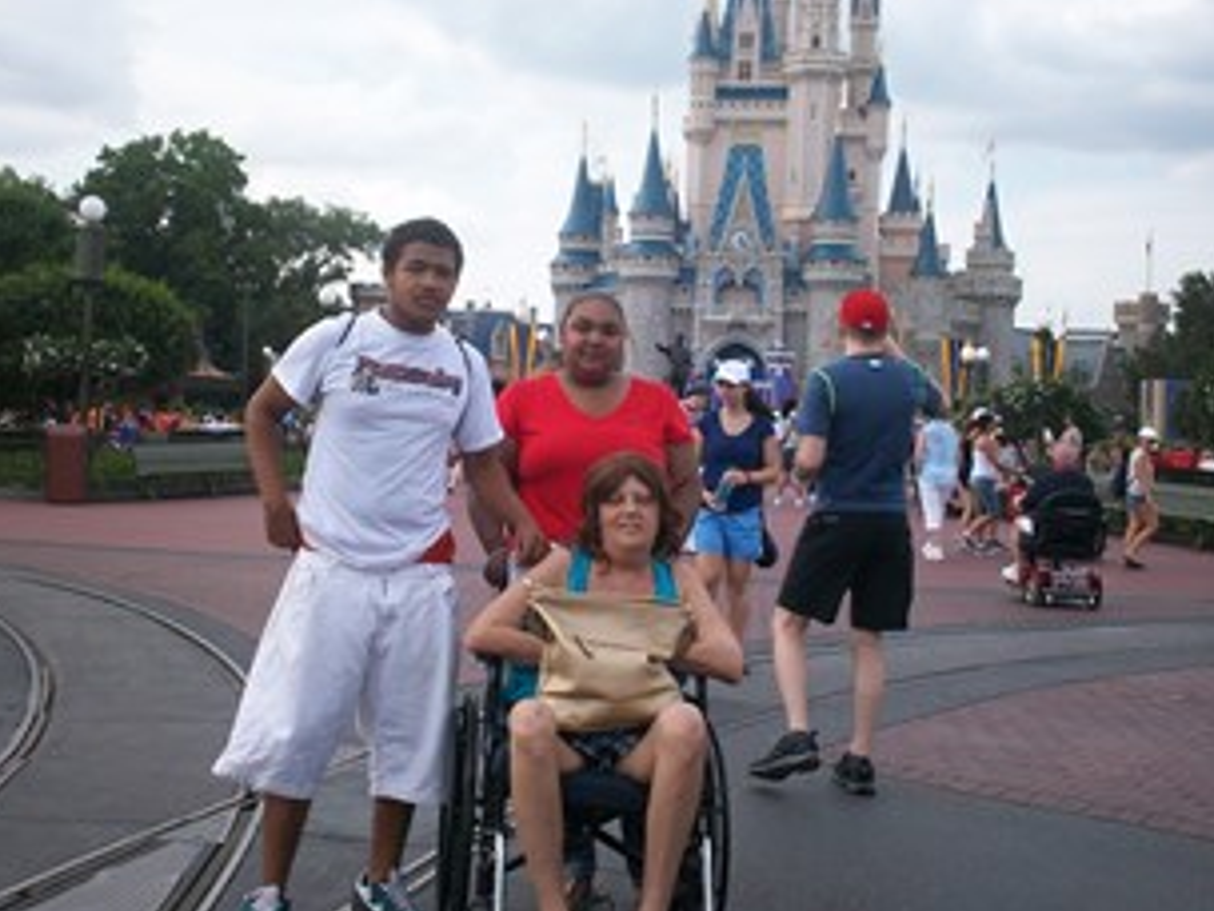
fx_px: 1613
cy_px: 412
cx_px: 519
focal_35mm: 46
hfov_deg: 41.1
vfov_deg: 31.5
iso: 80
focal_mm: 6.3
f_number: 4.5
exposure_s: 1/320
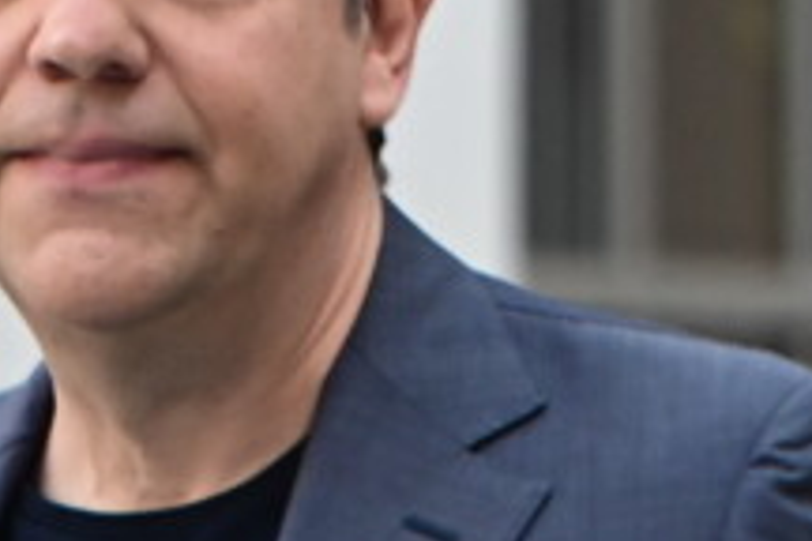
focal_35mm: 696
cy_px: 470
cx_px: 207
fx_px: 15697
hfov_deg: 3.0
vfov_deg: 2.0
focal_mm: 125
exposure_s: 1/500
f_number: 3.2
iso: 1000
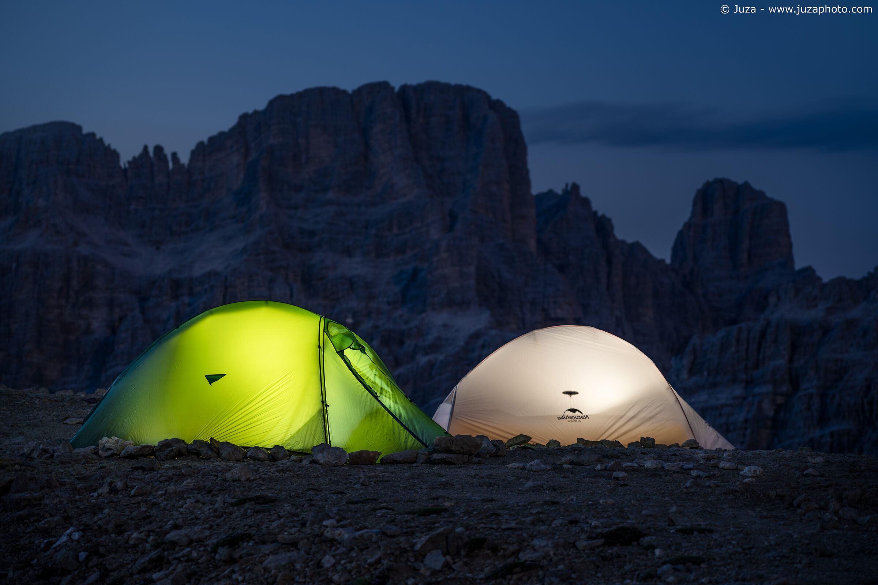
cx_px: 439
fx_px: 2561
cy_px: 292
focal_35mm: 105
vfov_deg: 13.0
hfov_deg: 19.5
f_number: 4
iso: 100
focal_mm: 105
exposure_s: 10
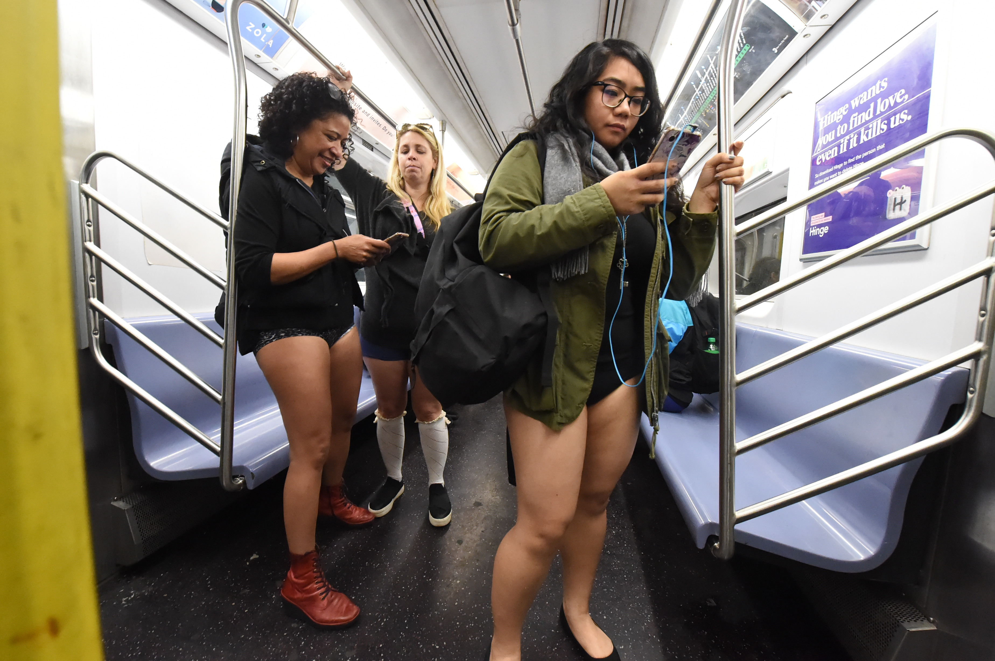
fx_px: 414
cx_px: 498
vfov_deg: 77.2
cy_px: 330
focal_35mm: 15
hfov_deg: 100.4
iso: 16000
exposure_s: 1/250
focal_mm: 15
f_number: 5.6
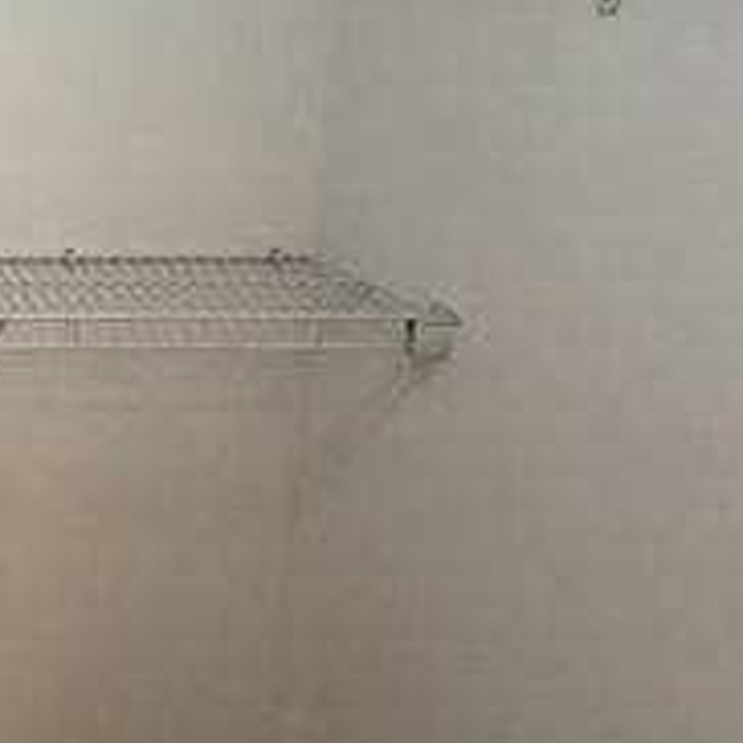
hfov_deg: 25.7
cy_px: 151
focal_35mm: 48
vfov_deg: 34.3
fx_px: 1166
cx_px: -390
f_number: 2.2
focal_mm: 2.22
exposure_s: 1/60
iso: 250
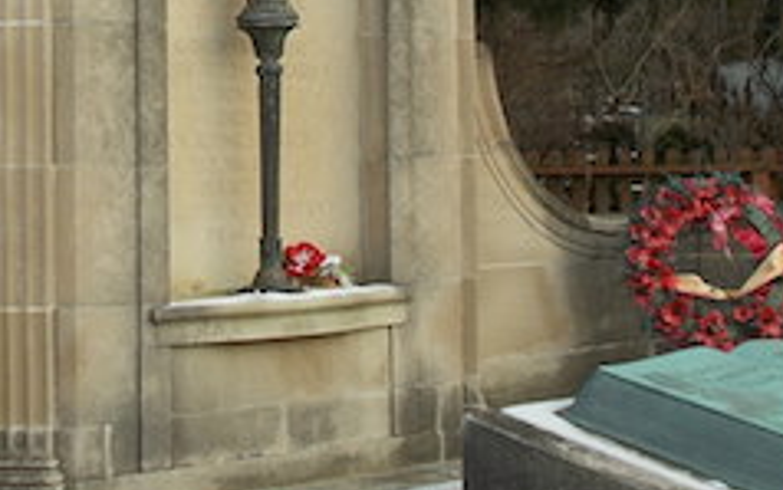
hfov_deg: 21.2
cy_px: -13
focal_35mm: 97
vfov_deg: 13.3
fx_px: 2071
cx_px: 201
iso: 80
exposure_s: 1/80
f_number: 3.6
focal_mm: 6
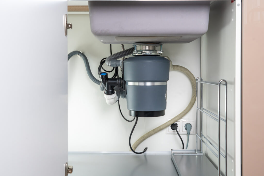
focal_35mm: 42
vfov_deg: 31.9
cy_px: 88
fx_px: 308
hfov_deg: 46.4
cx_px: 132
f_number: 9
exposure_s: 1/100
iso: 400
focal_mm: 42
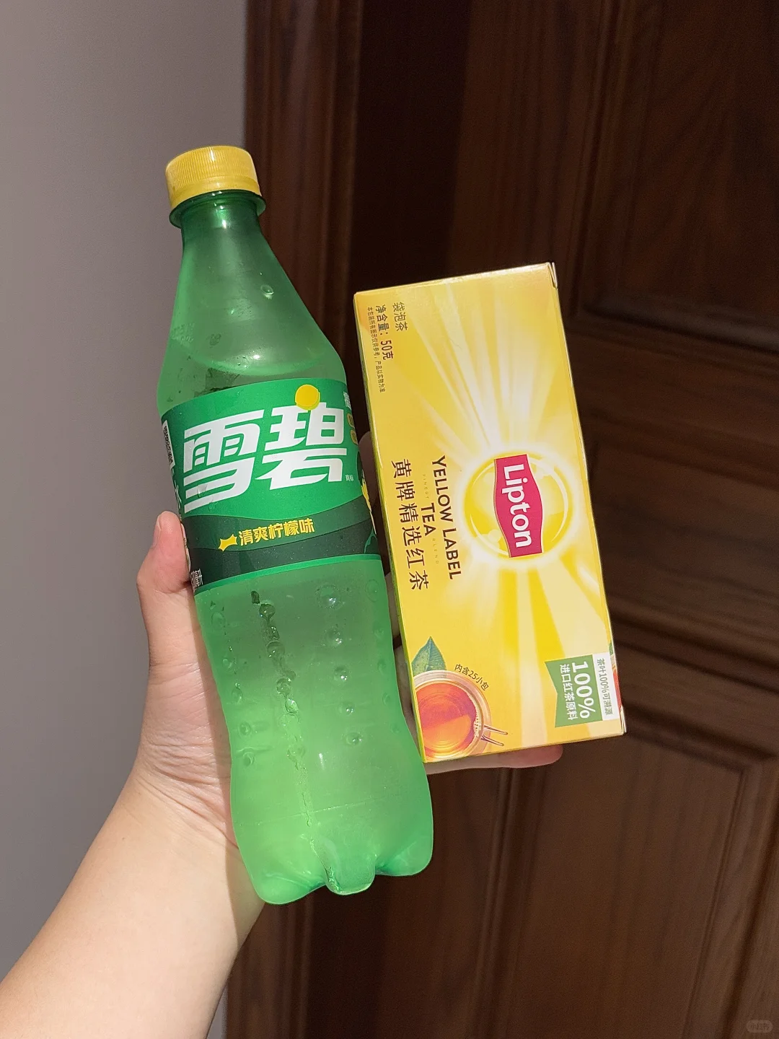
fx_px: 1440
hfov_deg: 30.3
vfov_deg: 39.7
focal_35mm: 48
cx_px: 390
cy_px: 520
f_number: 1.78
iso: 80
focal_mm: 6.76
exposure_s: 1/50
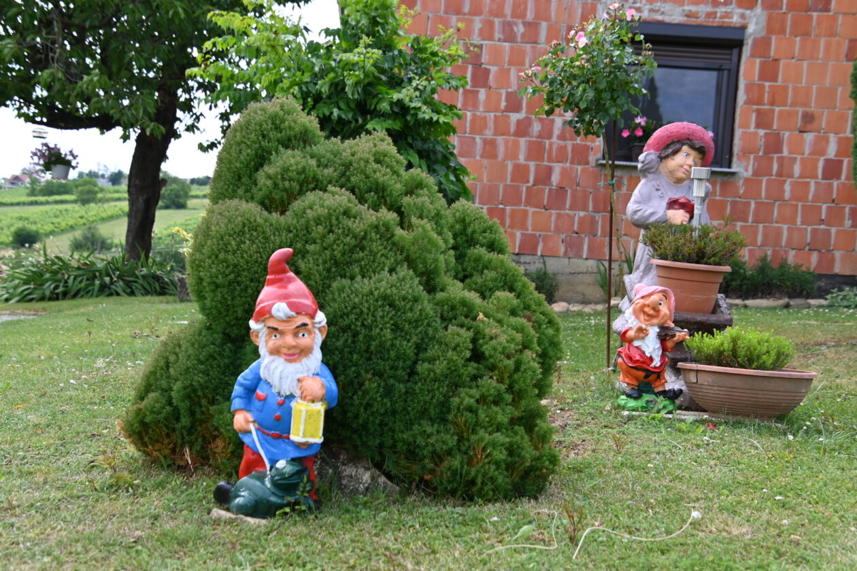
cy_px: 286
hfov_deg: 41.1
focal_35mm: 48
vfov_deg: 28.1
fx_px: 1143
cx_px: 428
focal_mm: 32
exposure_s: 1/400
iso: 200
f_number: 5.6
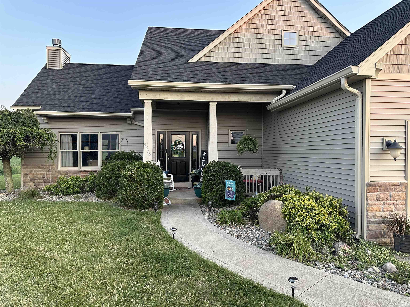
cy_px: 154
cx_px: 205
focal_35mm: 24
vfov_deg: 56.8
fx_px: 284
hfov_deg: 71.6
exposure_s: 1/121
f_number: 1.78
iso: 160
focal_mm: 6.86
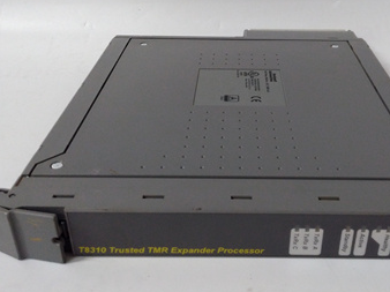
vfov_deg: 35.9
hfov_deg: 46.5
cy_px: 136
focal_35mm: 40
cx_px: 241
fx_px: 450
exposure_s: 1/33
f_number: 2
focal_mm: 3.79
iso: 407
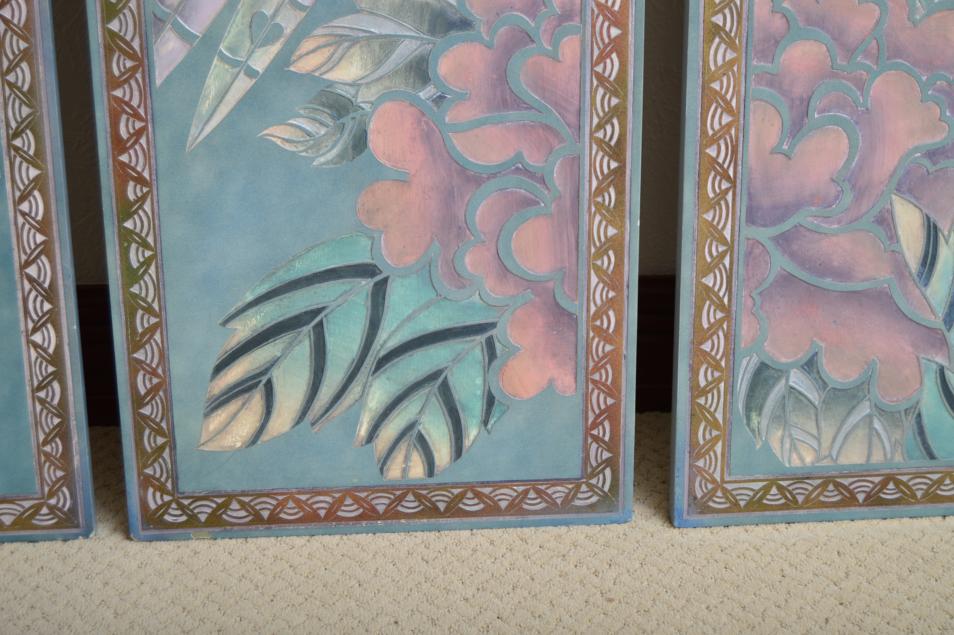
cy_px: 318
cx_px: 477
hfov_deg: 33.4
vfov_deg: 22.6
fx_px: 1589
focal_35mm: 60
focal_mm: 40
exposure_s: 1/200
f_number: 5
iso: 200
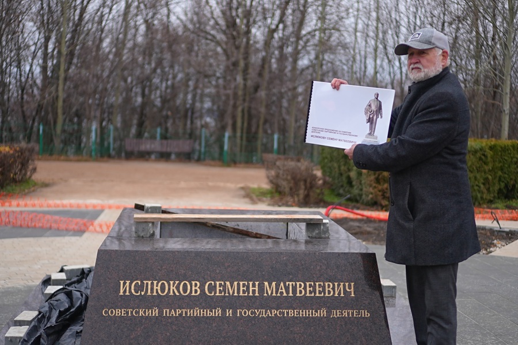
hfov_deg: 38.2
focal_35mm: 52
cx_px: 259
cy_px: 172
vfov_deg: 26.0
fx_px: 748
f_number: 1.8
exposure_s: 1/1250
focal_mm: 35
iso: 250
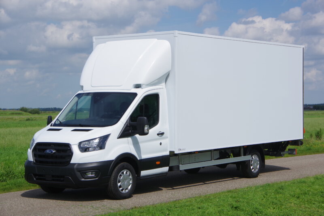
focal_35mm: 79
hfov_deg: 25.7
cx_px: 162
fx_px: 711
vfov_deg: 17.3
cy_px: 108
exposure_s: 1/1000
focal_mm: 53
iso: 200
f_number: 7.1
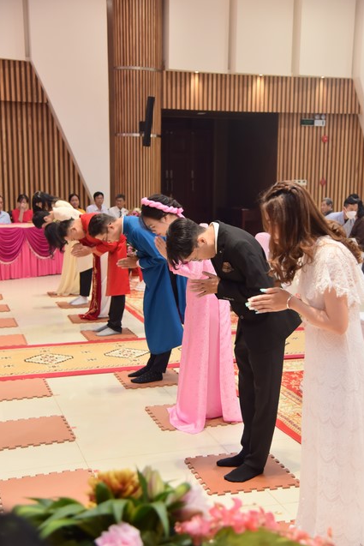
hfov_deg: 27.5
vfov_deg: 40.3
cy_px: 270
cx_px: 184
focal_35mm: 49
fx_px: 743
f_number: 4
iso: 1000
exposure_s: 1/125
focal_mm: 48
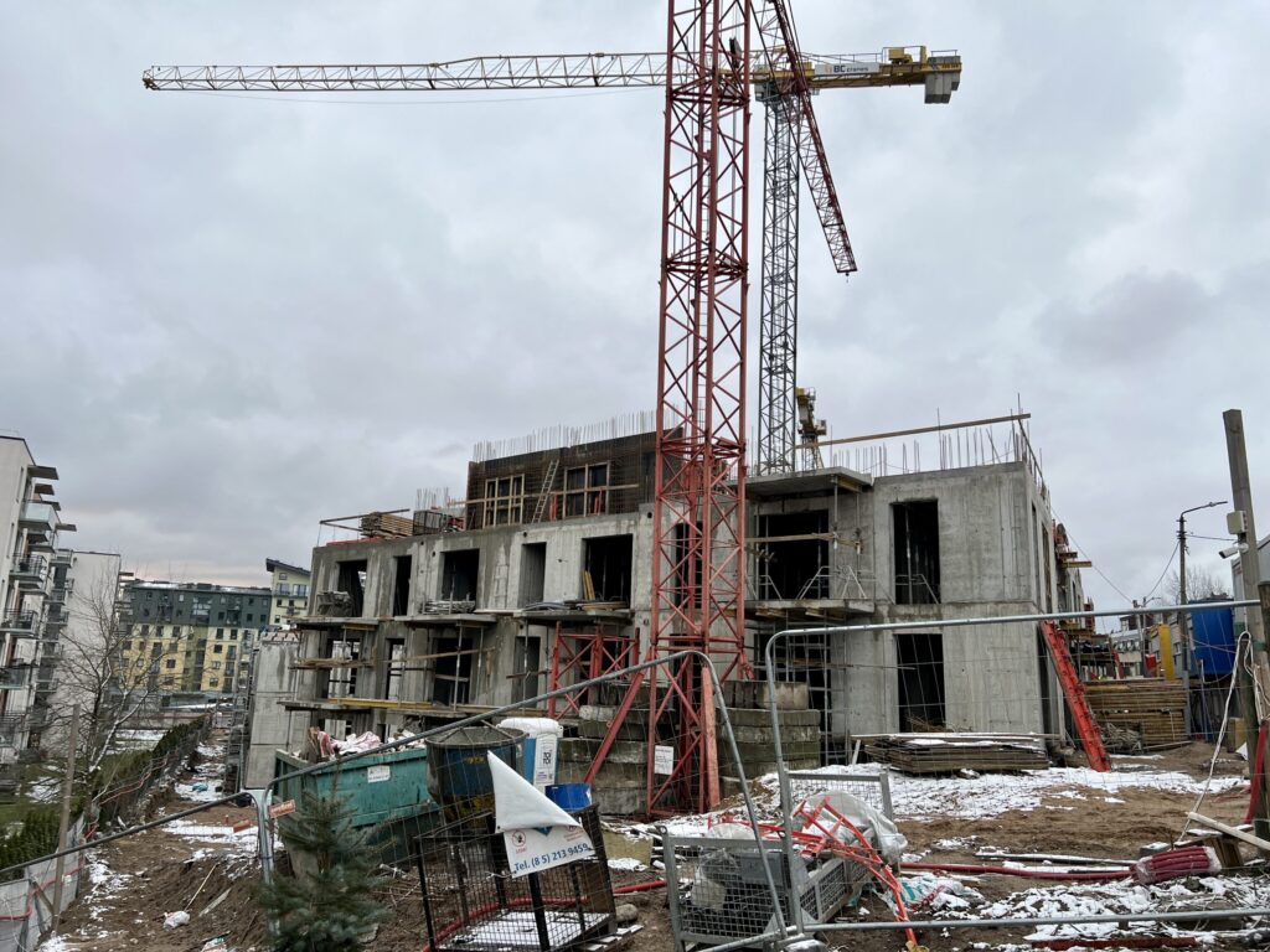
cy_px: 476
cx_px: 635
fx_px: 954
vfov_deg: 53.1
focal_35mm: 26
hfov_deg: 67.3
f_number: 1.5
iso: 40
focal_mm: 5.7
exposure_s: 1/121
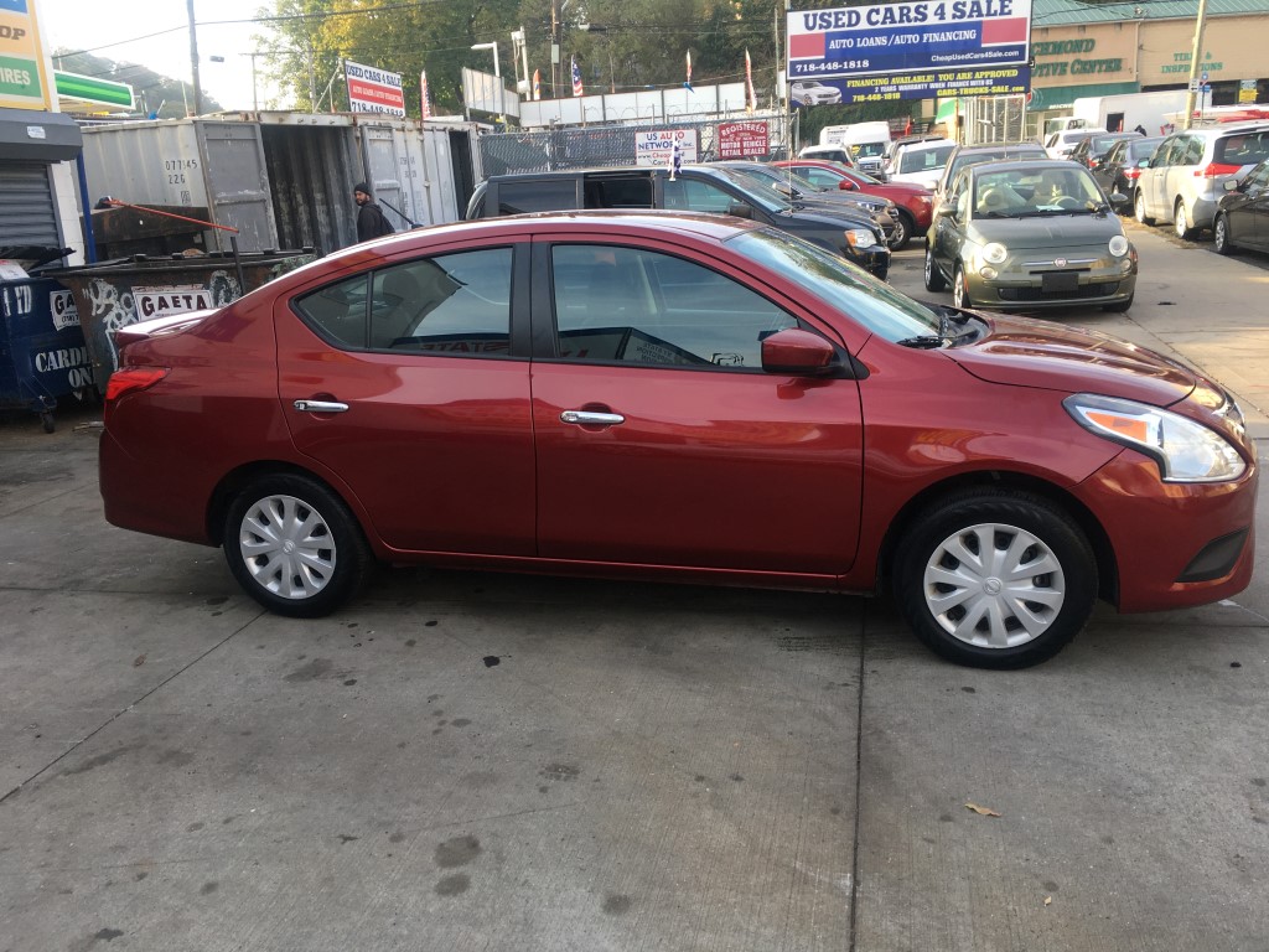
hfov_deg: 61.7
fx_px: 1063
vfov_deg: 48.2
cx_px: 634
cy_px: 476
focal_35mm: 29
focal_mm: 4.15
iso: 25
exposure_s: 1/181
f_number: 2.2
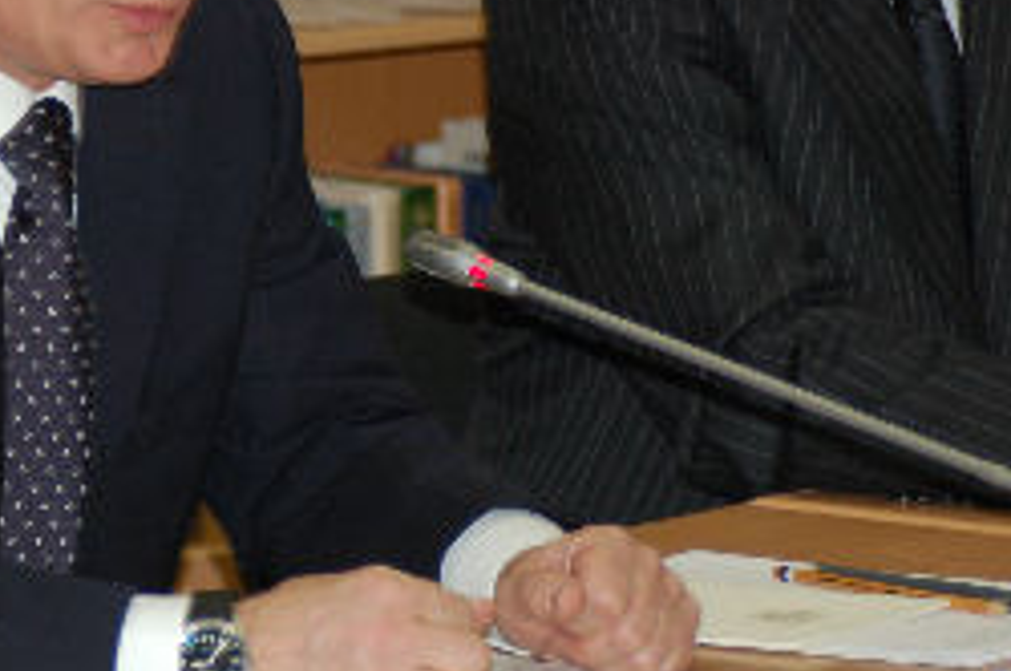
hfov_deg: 7.0
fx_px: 8246
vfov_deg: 4.7
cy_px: 89
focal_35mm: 294
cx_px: 85
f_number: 4.5
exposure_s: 1/60
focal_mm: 98
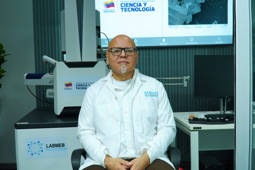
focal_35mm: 40
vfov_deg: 33.0
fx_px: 287
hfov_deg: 47.9
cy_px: 85
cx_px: 128
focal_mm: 27
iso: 400
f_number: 5
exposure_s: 1/60
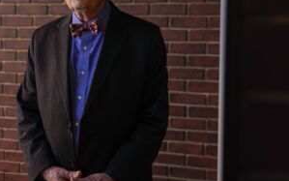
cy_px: 53
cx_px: 90
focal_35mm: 67
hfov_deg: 30.3
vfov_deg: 19.3
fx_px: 528
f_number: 3.2
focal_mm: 41
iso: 5000
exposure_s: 1/125
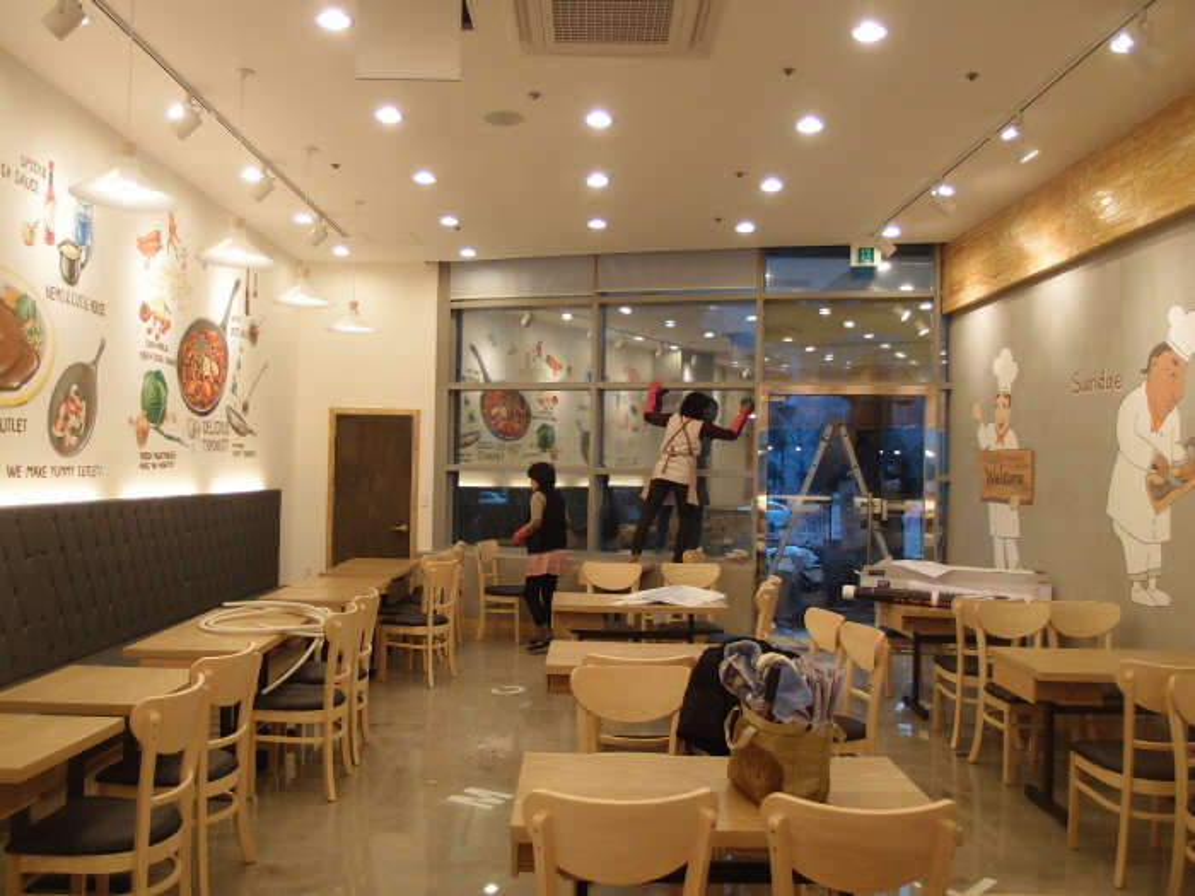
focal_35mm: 28
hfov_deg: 63.4
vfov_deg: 49.7
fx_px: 967
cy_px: 448
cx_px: 598
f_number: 1.8
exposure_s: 1/60
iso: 125
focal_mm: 6
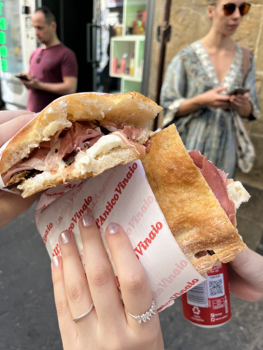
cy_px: 175
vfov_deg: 67.3
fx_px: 263
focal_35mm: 26
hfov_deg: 53.1
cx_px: 132
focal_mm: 5.1
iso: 40
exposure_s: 1/271
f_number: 1.6
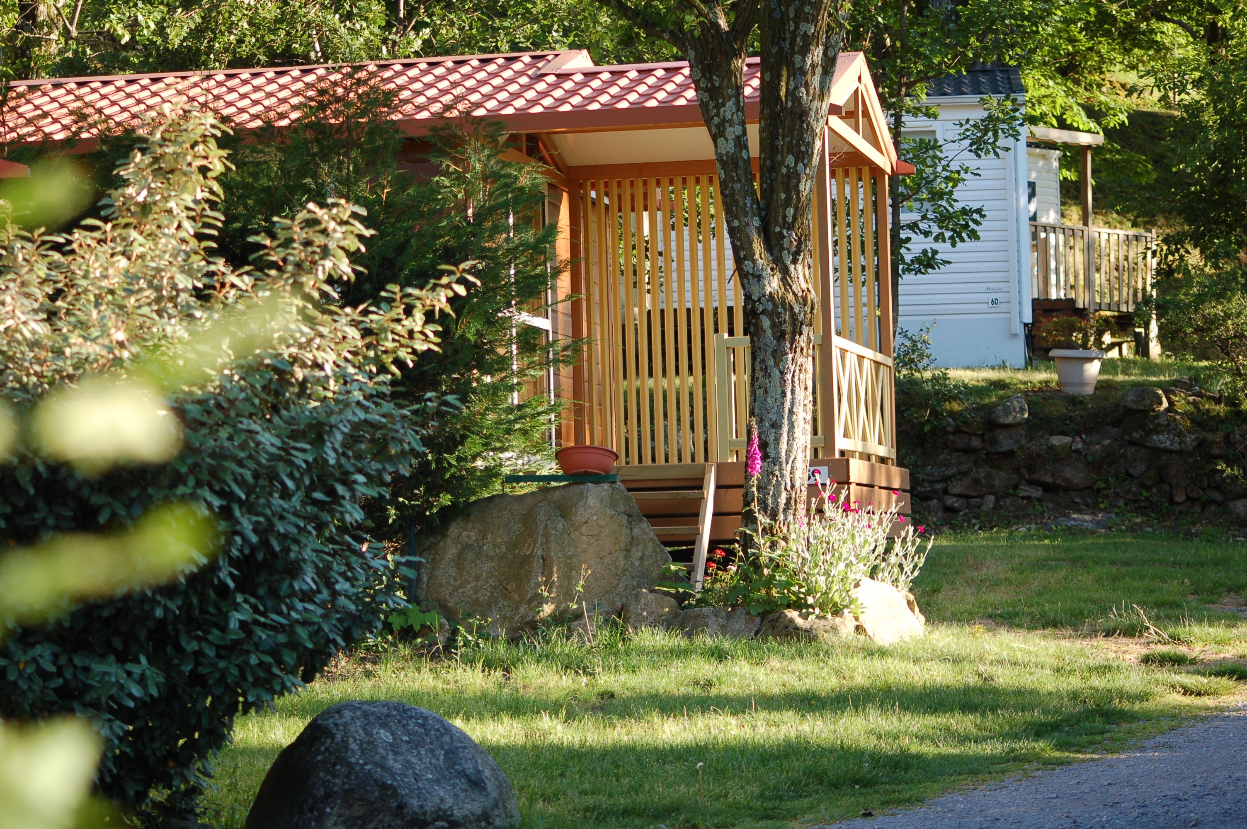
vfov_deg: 13.0
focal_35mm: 105
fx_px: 3634
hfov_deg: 19.5
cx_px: 624
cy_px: 414
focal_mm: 70
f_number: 4
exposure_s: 1/200
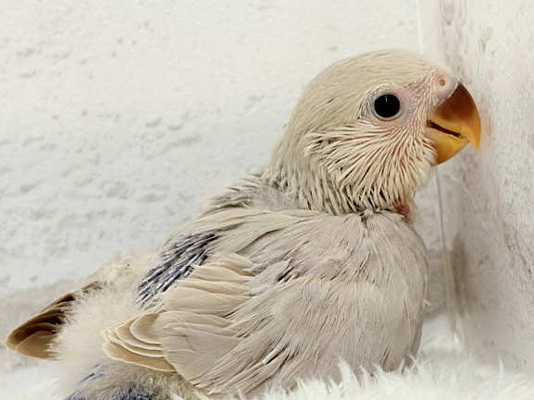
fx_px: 894
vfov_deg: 25.2
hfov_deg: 33.2
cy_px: 216
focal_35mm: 58
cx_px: 274
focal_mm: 5.96
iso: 50
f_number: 1.6
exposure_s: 1/50
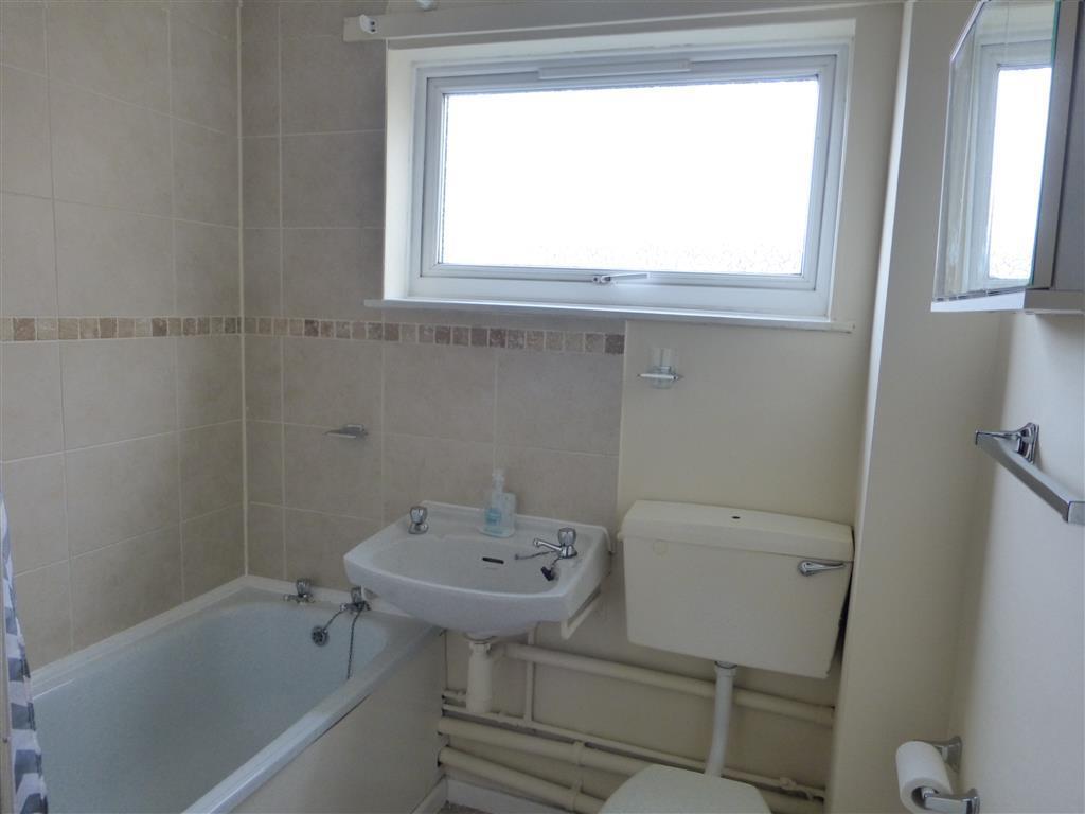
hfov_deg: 71.6
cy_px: 407
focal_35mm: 24
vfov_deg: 56.8
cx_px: 542
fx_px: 752
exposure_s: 1/25
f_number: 3.3
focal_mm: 4.3
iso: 400
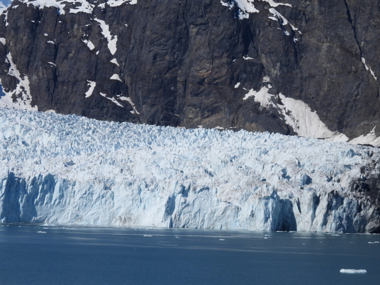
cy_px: 142
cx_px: 190
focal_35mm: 170
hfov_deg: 11.6
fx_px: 1866
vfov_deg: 8.7
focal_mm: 30.3
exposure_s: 1/2000
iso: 100
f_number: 5
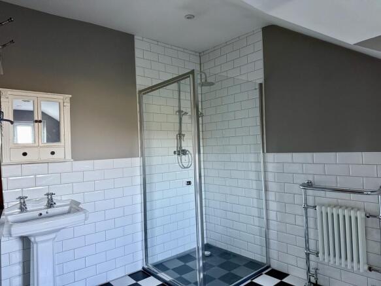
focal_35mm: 24
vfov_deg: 56.8
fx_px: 264
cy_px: 143
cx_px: 190
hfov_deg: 71.6
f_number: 1.78
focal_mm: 6.76
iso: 400
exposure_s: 1/50
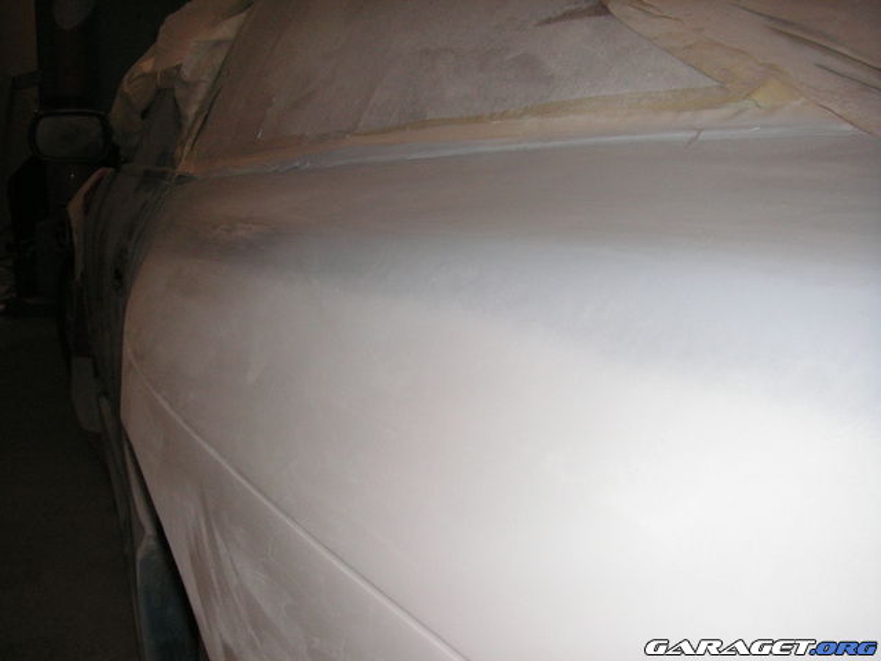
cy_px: 330
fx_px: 967
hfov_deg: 49.0
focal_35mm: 38
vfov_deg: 37.7
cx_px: 440
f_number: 3.3
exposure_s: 1/45
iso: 160
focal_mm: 6.3
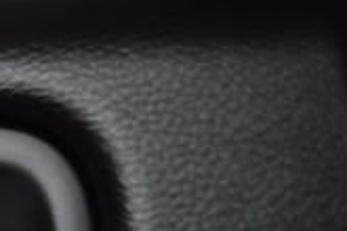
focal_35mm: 128
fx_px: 1234
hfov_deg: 13.8
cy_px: 310
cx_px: -322
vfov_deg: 10.5
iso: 360
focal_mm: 22
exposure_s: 1/30
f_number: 3.8
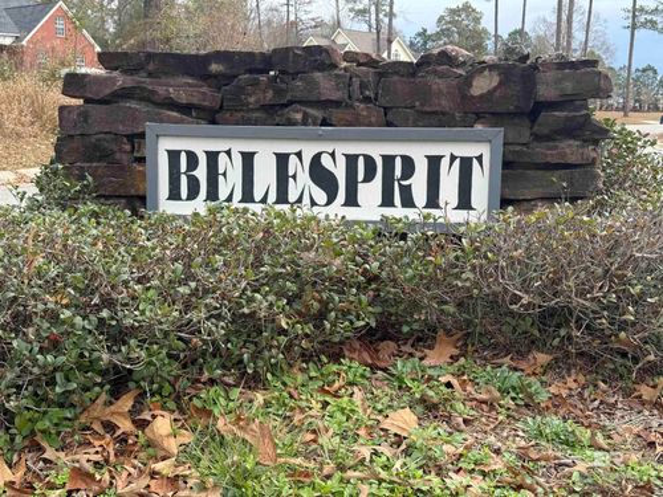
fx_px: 919
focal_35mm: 48
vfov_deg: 30.3
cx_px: 332
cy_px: 248
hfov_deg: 39.7
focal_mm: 6.76
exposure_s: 1/1715
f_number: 1.78
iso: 100
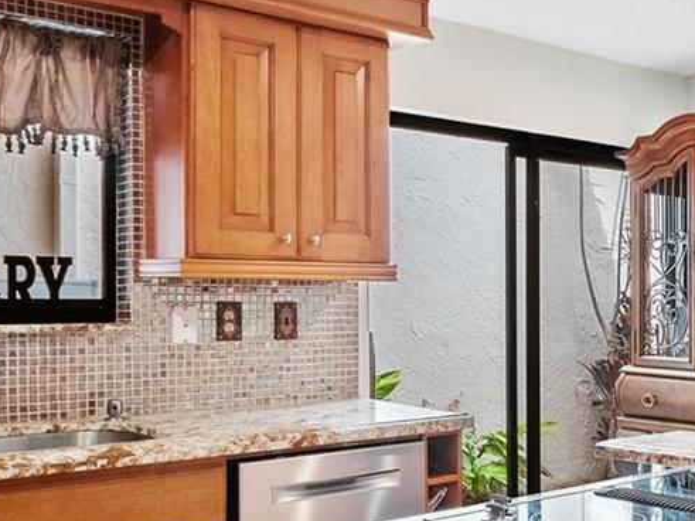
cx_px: 596
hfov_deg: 38.3
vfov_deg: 30.9
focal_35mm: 47
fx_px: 943
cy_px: 270
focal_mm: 10
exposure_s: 1/15
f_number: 8
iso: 640
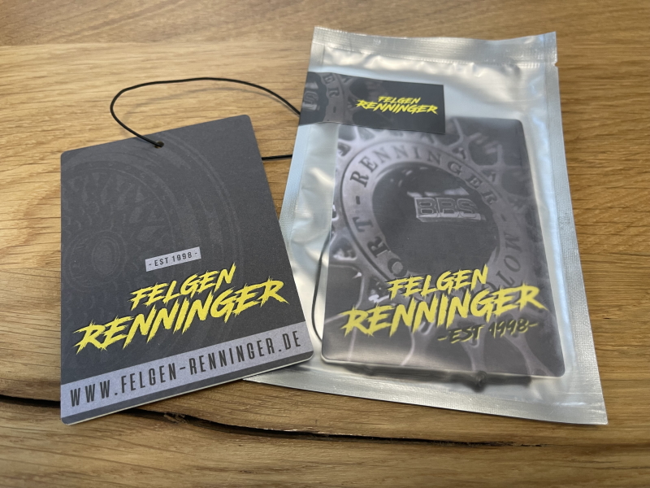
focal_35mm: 26
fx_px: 488
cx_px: 325
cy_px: 244
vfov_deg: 53.1
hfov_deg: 67.3
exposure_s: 1/83
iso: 125
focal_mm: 5.1
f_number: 1.6
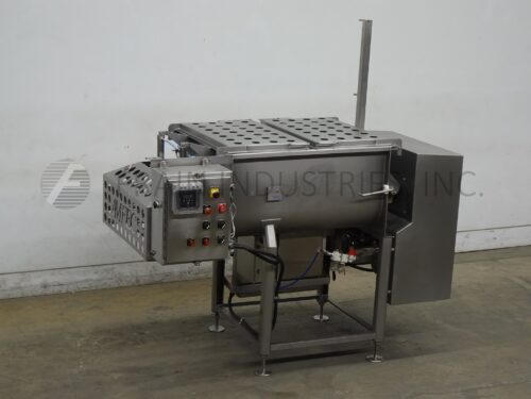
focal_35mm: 69
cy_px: 200
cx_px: 266
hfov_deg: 28.2
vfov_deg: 21.3
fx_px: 1058
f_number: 4.5
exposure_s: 1/80
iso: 400
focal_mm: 10.86
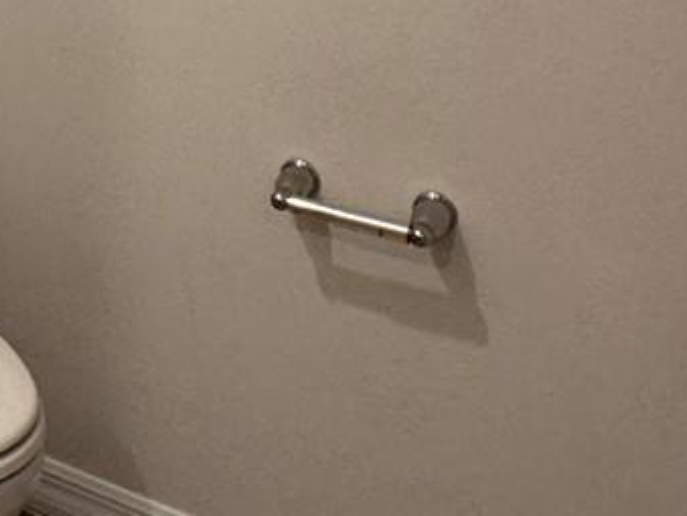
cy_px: -212
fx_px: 1311
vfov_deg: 19.9
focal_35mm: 66
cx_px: -111
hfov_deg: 26.5
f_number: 2.2
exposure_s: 1/120
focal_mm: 2.22
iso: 320
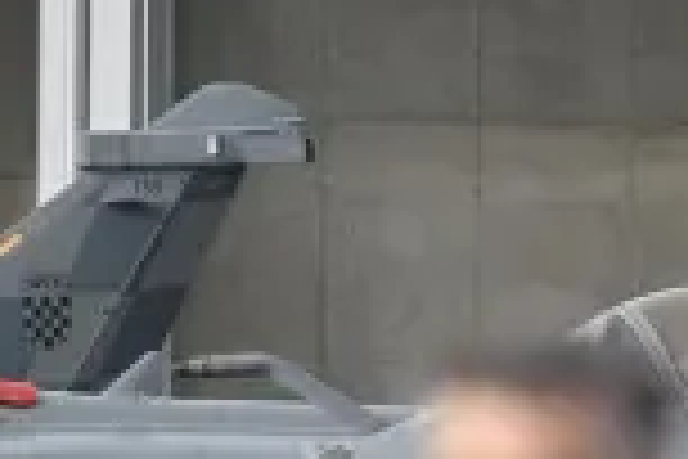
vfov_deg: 1.5
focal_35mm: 895
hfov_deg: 2.3
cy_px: 538
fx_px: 17103
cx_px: 1205
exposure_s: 1/2500
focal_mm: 180
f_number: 2.8
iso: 200
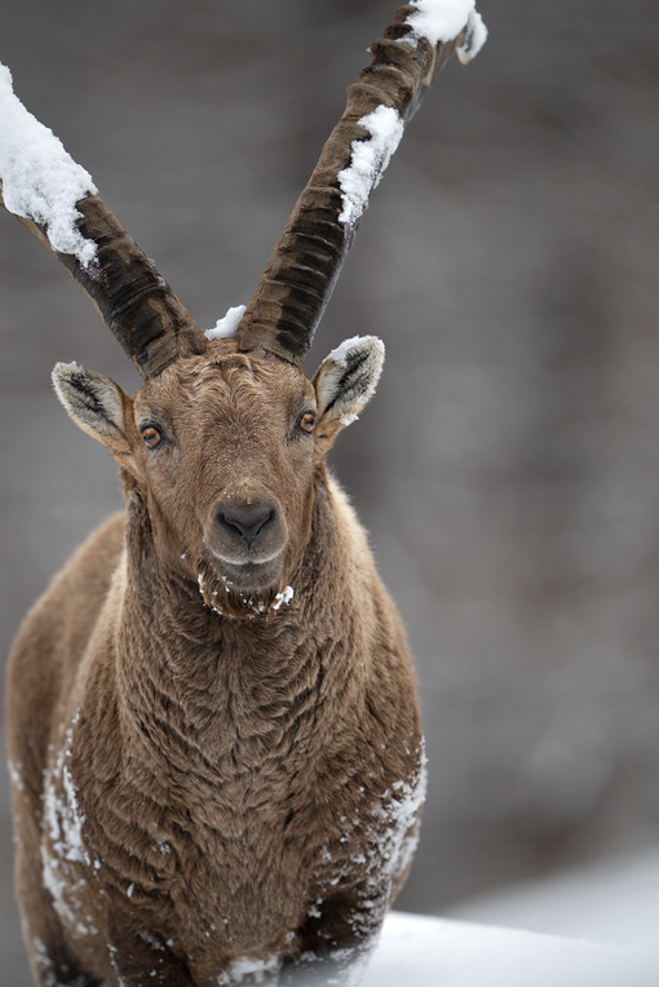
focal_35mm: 628
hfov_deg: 2.2
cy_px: 540
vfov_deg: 3.3
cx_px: 264
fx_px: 17227
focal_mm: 400
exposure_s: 1/1600
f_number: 2.8
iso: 160
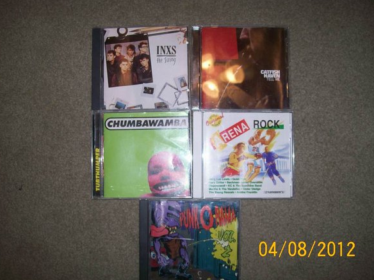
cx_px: 183
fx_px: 400
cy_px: 142
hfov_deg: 50.1
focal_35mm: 37
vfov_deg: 38.7
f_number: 2.7
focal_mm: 6
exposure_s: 1/64
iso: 80
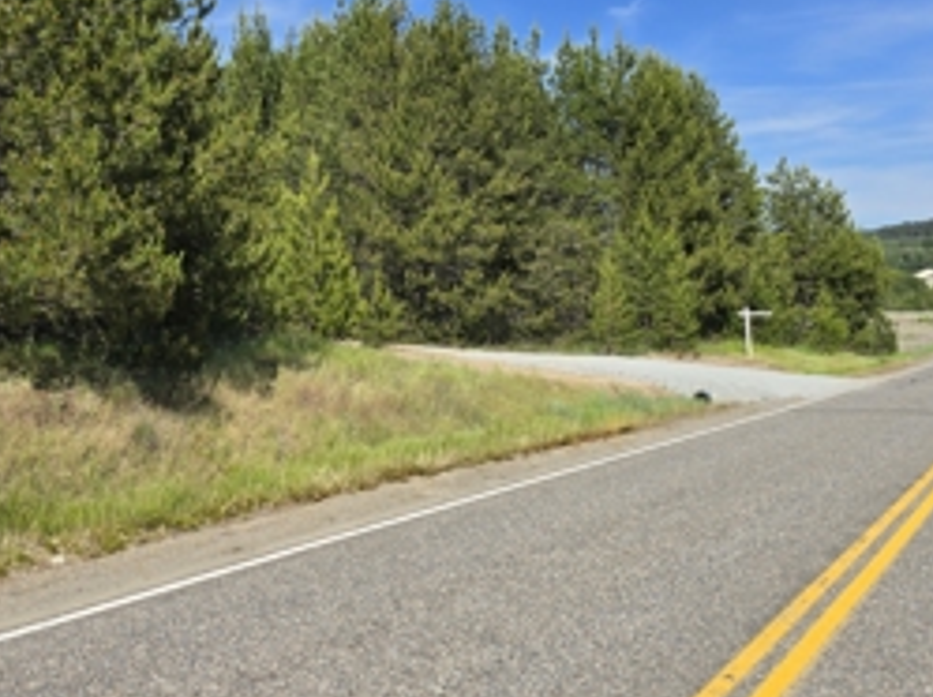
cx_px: 300
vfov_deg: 37.9
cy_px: 202
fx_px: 996
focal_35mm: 37
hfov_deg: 49.2
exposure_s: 1/850
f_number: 1.7
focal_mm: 6.3
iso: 12
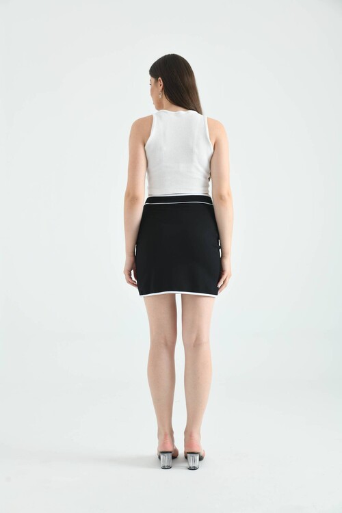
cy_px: 256
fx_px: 684
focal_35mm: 48
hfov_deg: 28.1
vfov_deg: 41.1
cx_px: 171
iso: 100
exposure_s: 1/125
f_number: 6.3
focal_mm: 48
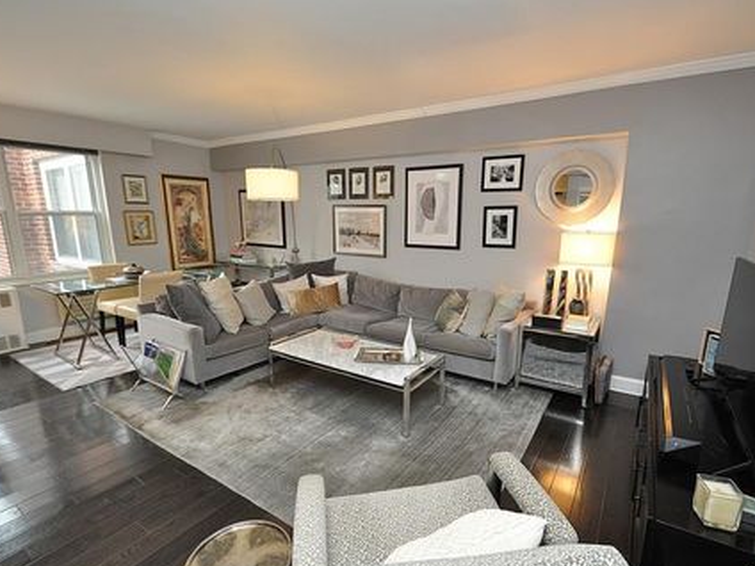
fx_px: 371
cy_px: 288
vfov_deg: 74.7
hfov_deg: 91.0
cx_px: 390
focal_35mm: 17
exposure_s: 1/60
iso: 800
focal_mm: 10
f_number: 4
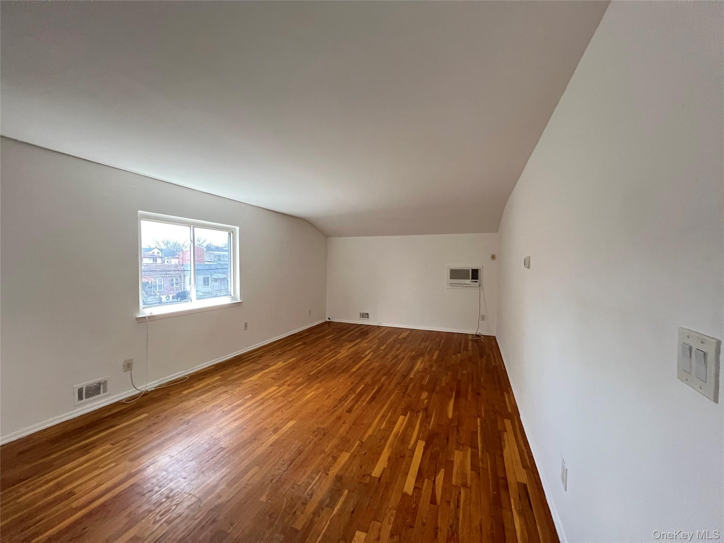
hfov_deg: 106.2
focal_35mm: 13
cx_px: 362
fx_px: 272
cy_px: 272
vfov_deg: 89.9
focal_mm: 1.57
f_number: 1.8
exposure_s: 1/60
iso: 640
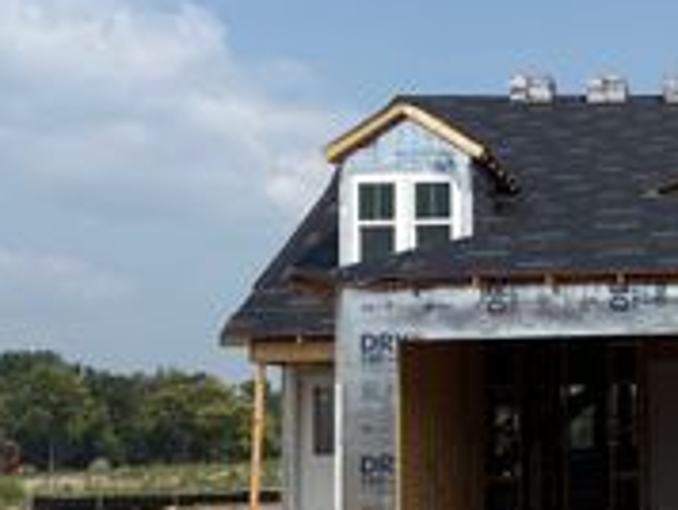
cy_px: 276
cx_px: 914
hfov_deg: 23.2
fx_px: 1432
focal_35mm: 73
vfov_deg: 20.2
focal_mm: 5.96
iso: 50
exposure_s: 1/6329
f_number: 1.6
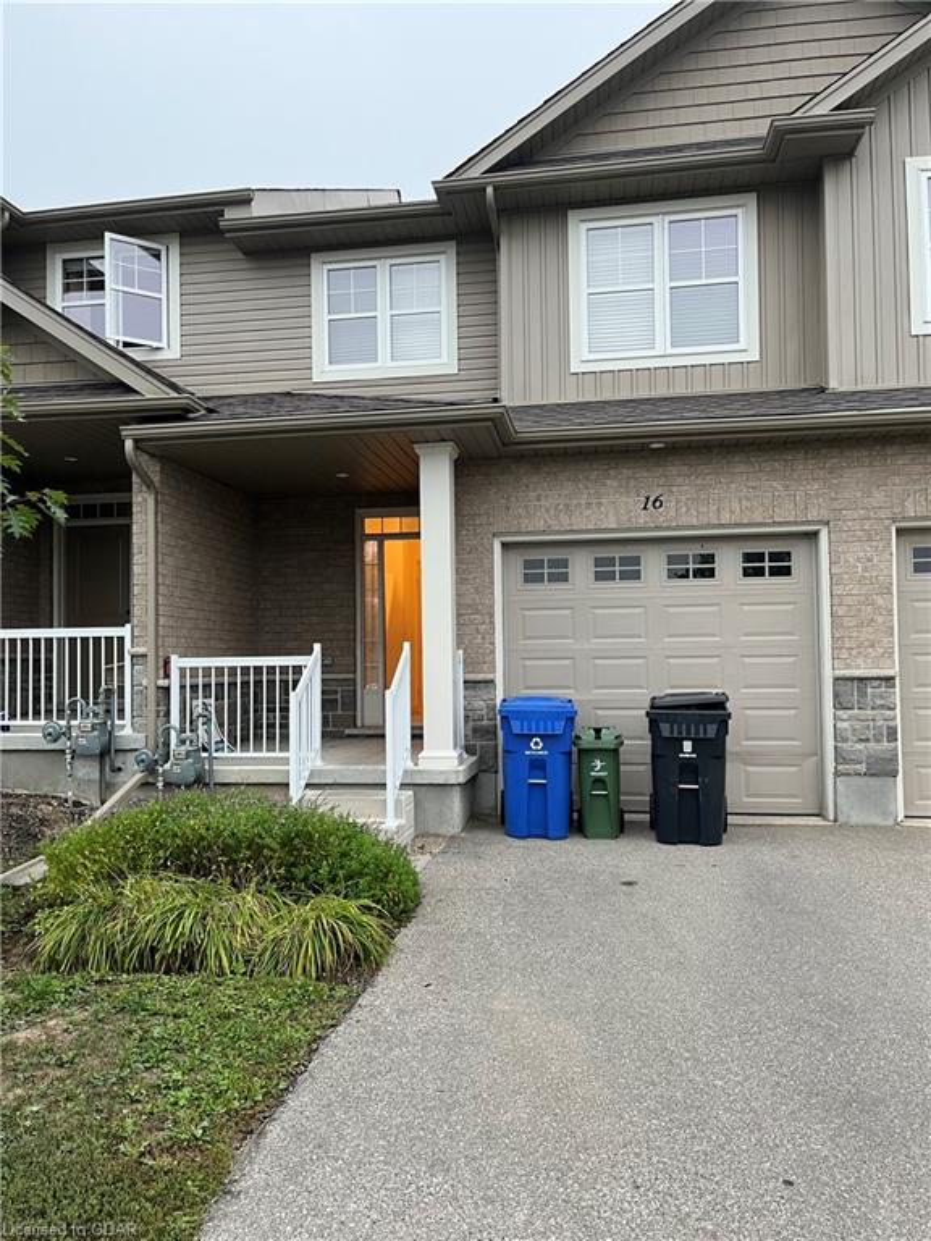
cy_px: 620
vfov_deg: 67.3
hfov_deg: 53.1
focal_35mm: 26
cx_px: 466
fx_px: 932
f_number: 1.6
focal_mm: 5.1
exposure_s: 1/60
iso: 100
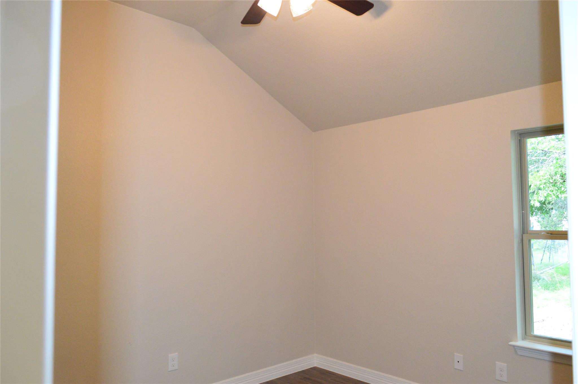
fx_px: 433
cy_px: 192
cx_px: 289
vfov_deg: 47.8
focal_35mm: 27
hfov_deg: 67.4
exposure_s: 1/125
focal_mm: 18
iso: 2000
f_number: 5.6
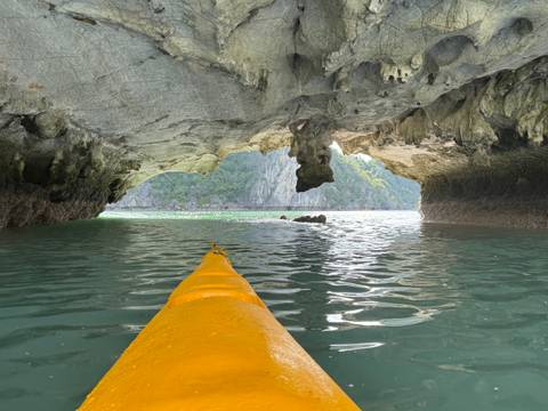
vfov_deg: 56.8
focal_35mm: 24
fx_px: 380
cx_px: 274
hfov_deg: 71.6
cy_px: 206
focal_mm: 6.76
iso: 64
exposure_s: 1/199
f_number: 1.78
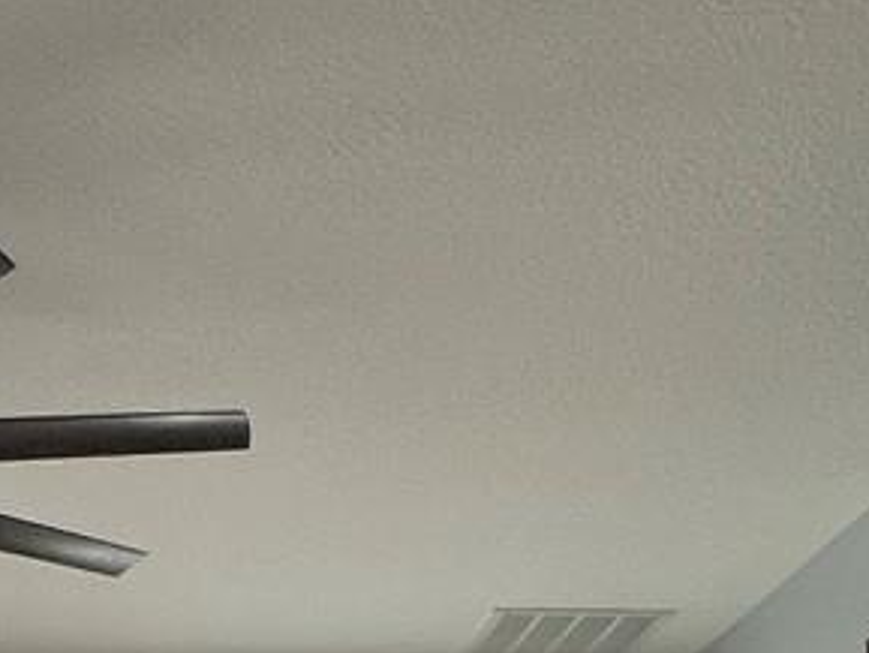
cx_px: 111
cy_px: 1267
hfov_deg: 26.3
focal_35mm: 72
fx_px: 1808
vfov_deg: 16.3
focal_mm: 1.57
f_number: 1.8
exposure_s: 1/120
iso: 160
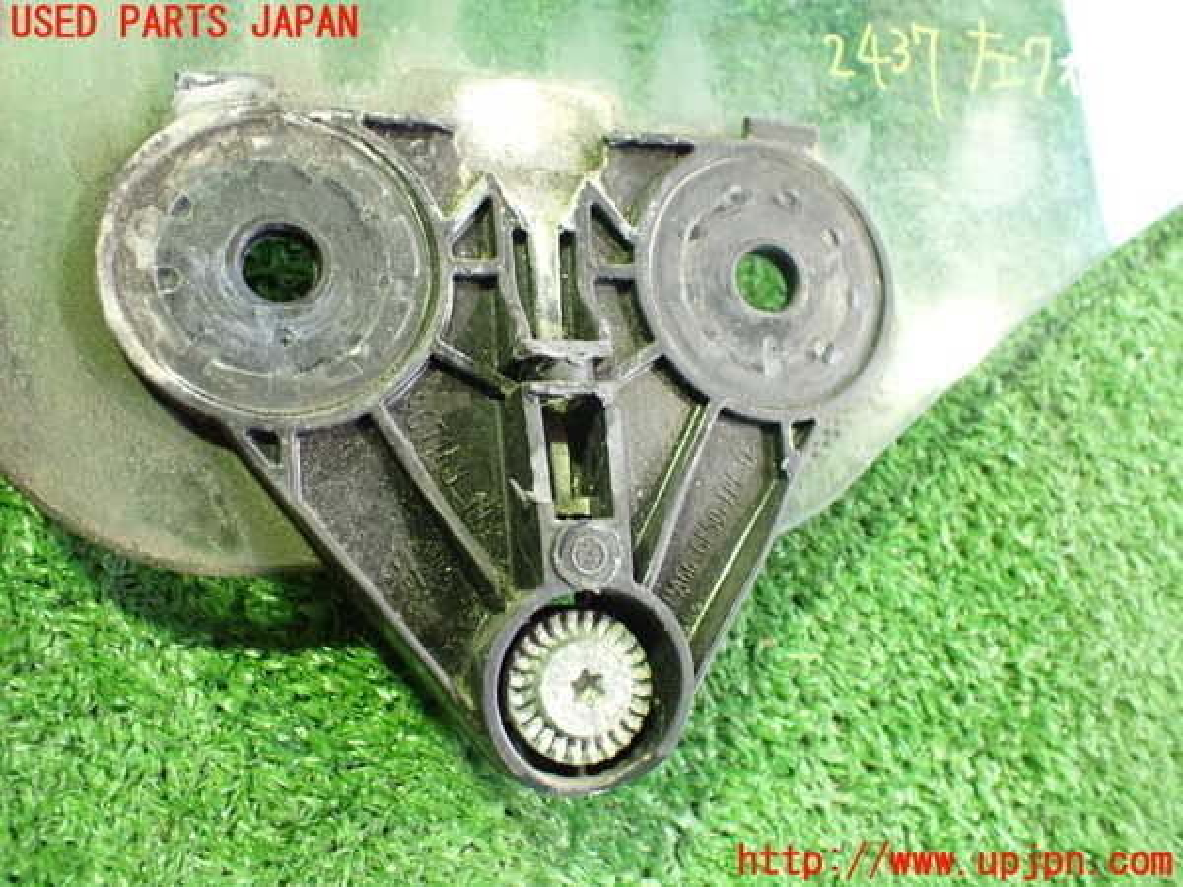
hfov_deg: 60.0
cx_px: 592
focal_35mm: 30
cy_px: 444
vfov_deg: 46.8
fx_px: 1025
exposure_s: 1/30
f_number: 2.3
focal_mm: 5.4
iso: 1000
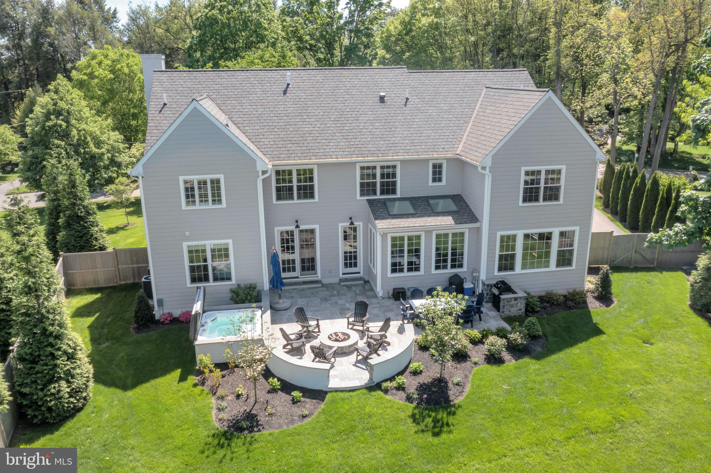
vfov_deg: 46.4
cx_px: 356
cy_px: 236
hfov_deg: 65.5
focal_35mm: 28
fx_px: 553
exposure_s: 1/200
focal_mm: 10.26
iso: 400
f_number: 9
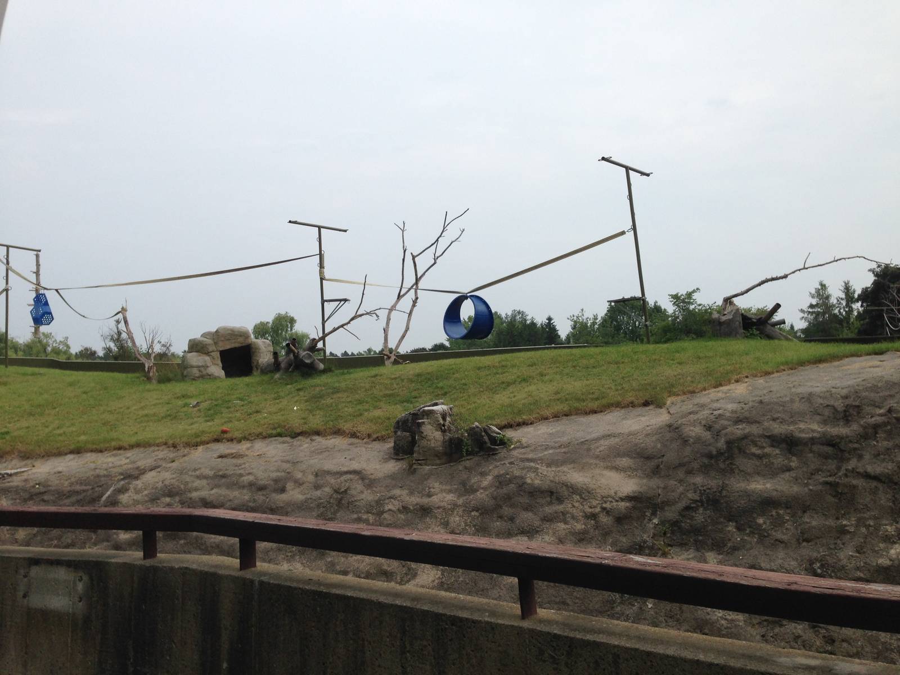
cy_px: 338
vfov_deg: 42.9
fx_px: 858
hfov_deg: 55.4
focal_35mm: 33
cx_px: 450
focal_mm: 4.12
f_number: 2.4
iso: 50
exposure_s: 1/1506
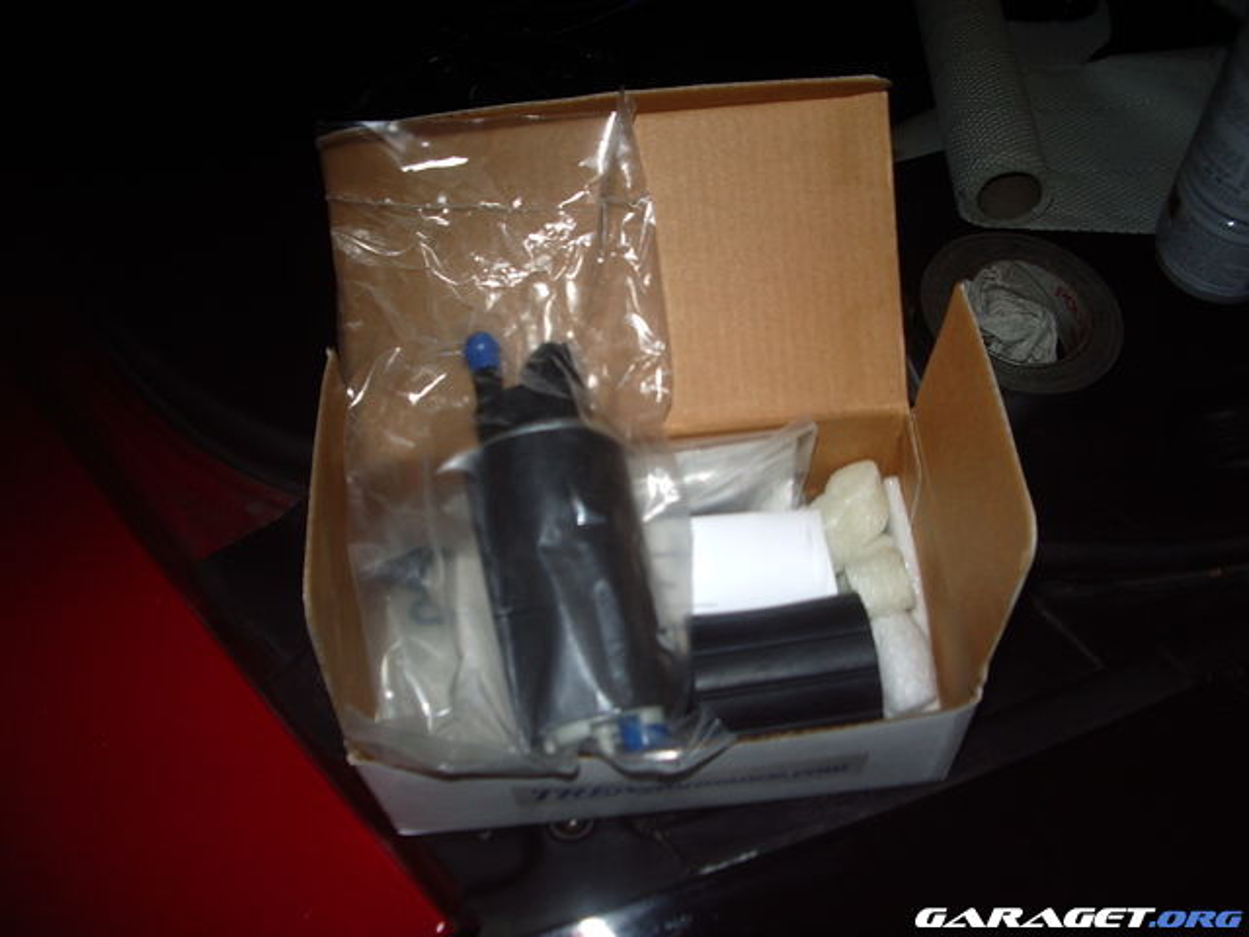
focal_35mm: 35
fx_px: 1263
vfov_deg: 40.7
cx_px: 624
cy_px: 468
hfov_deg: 52.6
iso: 100
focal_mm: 5.8
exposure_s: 1/40
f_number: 2.6
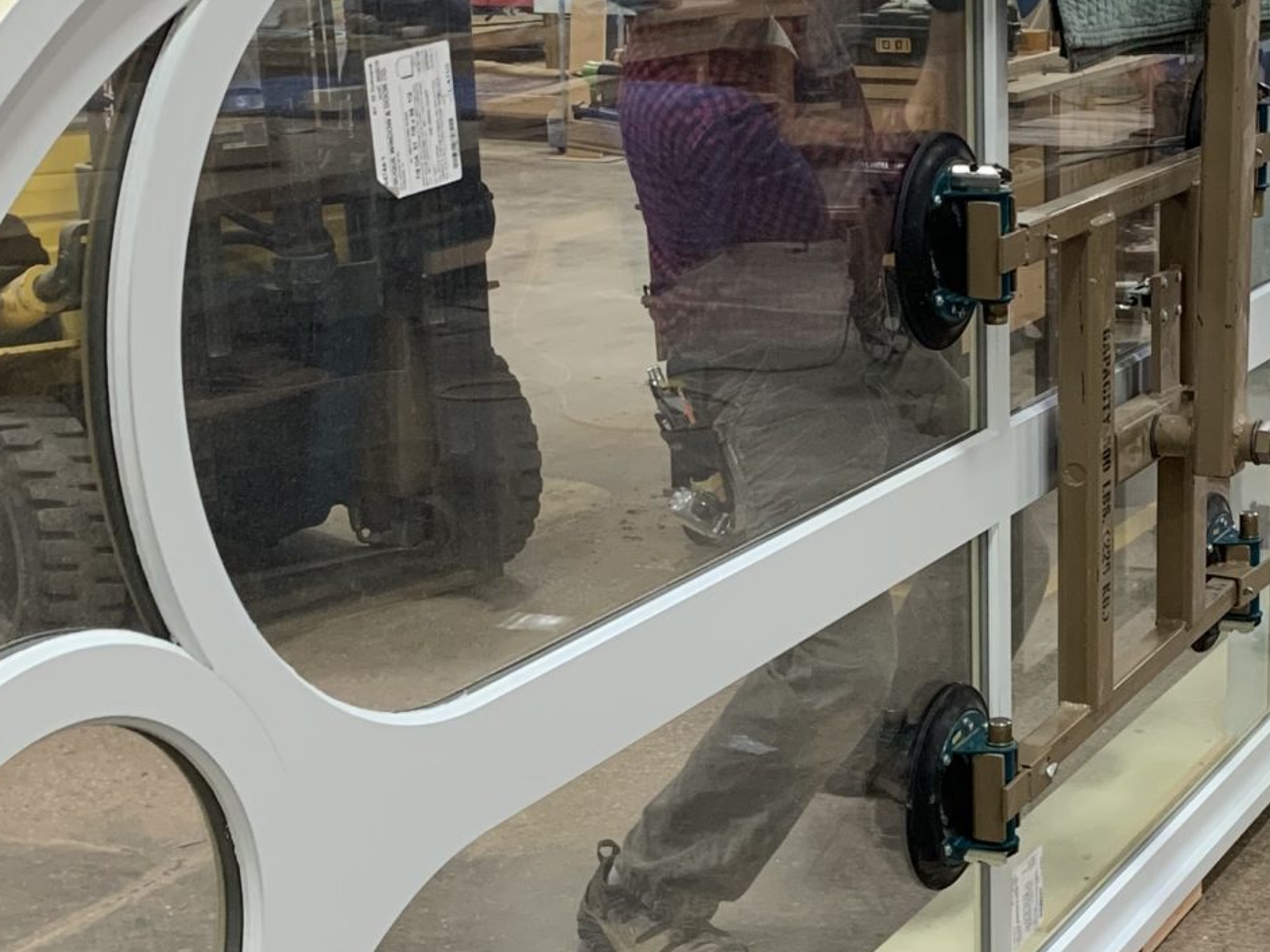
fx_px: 1944
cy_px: 491
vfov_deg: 27.5
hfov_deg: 34.6
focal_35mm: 53
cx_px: 1083
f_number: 1.8
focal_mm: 4.25
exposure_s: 1/60
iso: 125
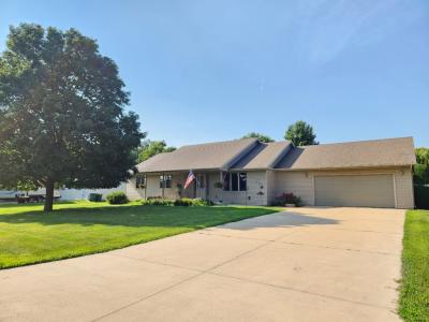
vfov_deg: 58.9
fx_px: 285
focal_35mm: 23
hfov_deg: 73.9
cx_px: 214
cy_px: 161
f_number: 1.8
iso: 20
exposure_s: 1/673
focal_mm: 5.4
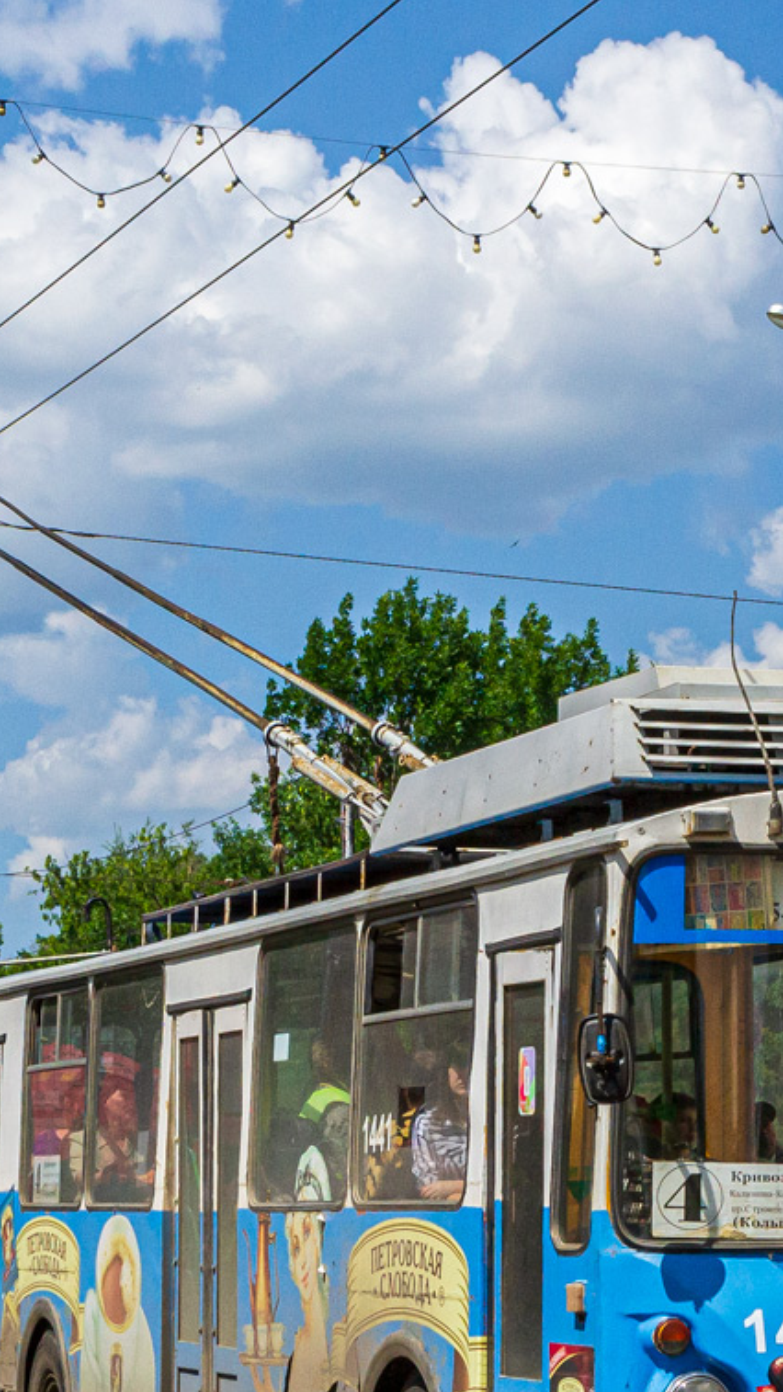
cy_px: 844
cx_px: 618
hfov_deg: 11.1
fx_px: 4023
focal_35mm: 109
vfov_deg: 19.6
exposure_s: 1/800
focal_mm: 35
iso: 400
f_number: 14
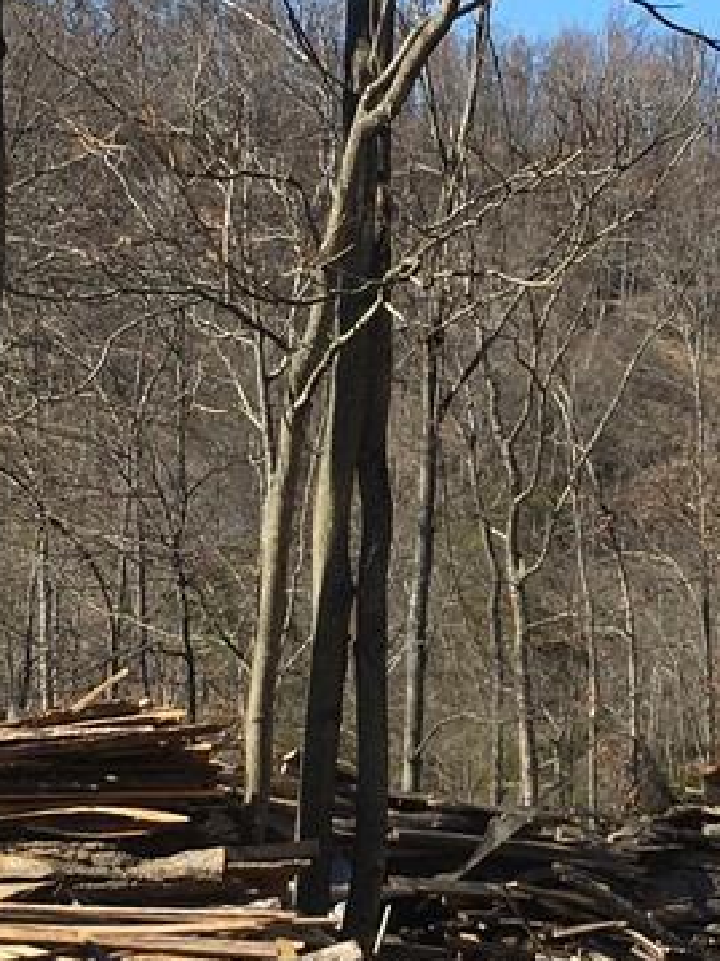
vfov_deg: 15.9
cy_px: 549
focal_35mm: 124
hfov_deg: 11.9
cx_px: 442
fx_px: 3441
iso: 25
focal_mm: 4.15
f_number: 2.2
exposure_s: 1/1083
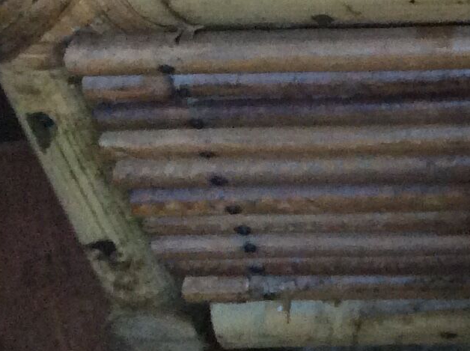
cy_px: -246
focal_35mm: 132
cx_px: 965
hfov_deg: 12.9
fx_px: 1789
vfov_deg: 10.6
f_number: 2.4
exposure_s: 1/25
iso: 160
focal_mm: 3.3
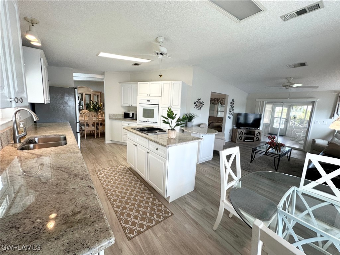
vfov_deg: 85.7
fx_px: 138
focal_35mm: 14
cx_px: 170
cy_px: 128
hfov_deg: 102.1
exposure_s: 1/120
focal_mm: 2.22
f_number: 2.2
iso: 125
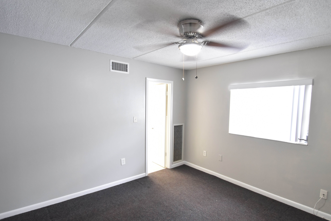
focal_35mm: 18
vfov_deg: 67.3
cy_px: 117
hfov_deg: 89.7
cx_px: 182
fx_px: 165
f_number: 3.5
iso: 800
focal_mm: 10
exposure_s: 1/15
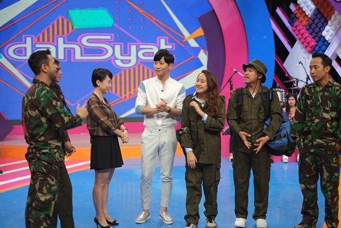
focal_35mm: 53
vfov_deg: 25.5
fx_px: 502
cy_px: 114
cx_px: 170
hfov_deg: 37.5
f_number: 1.6
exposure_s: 1/150
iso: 200
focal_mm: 35
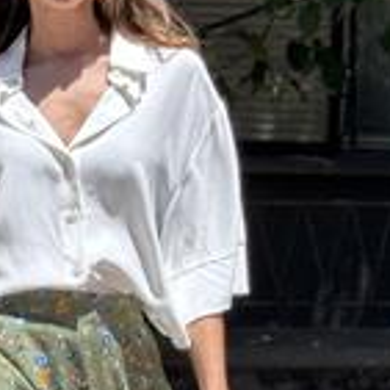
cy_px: 209
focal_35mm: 160
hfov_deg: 10.9
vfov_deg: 10.9
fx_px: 2039
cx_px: 53
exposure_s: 1/1524
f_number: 1.78
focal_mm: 6.76
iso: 64
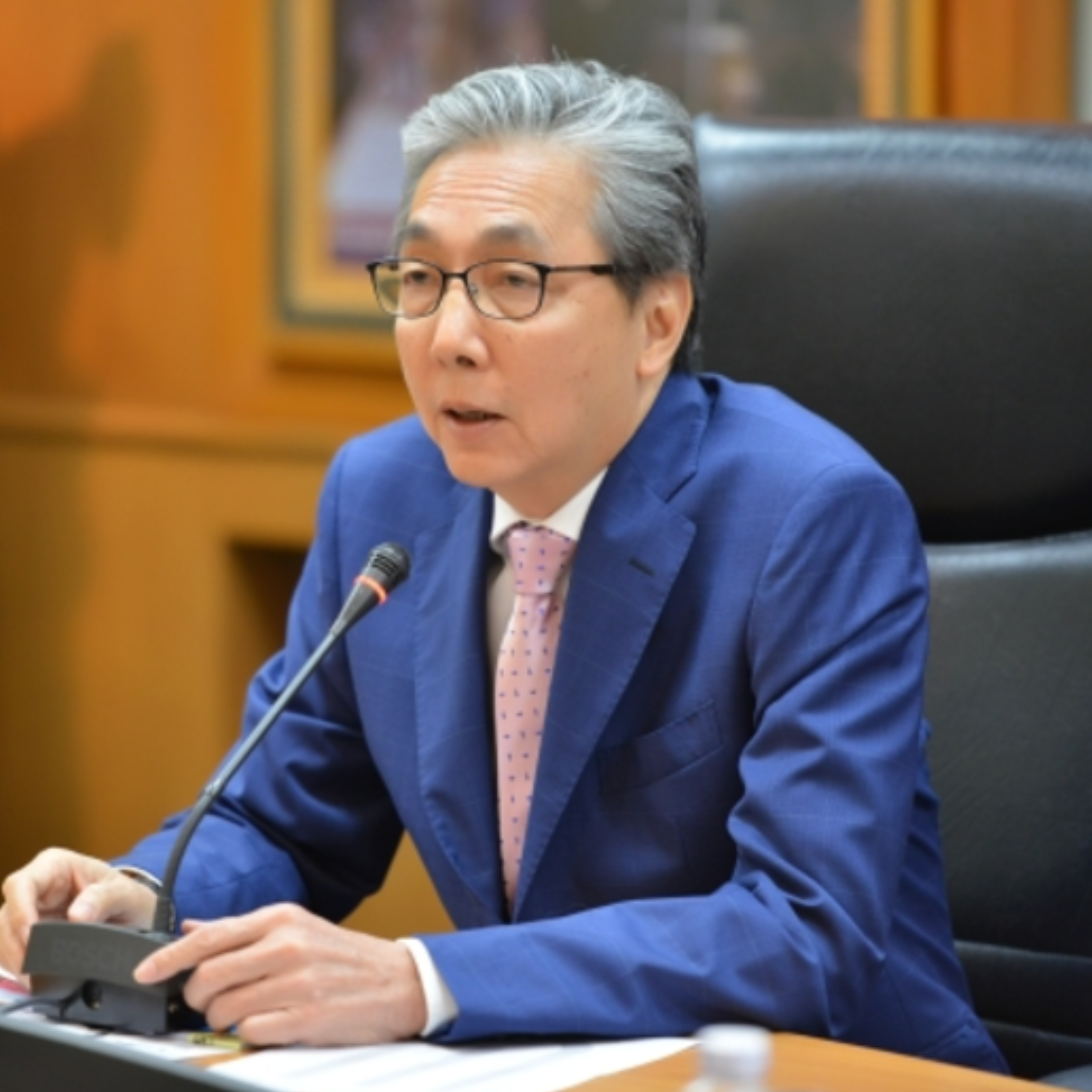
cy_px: 548
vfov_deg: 8.8
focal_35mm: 199
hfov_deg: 8.8
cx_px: 396
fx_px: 7102
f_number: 2.8
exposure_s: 1/125
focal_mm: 155
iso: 1600
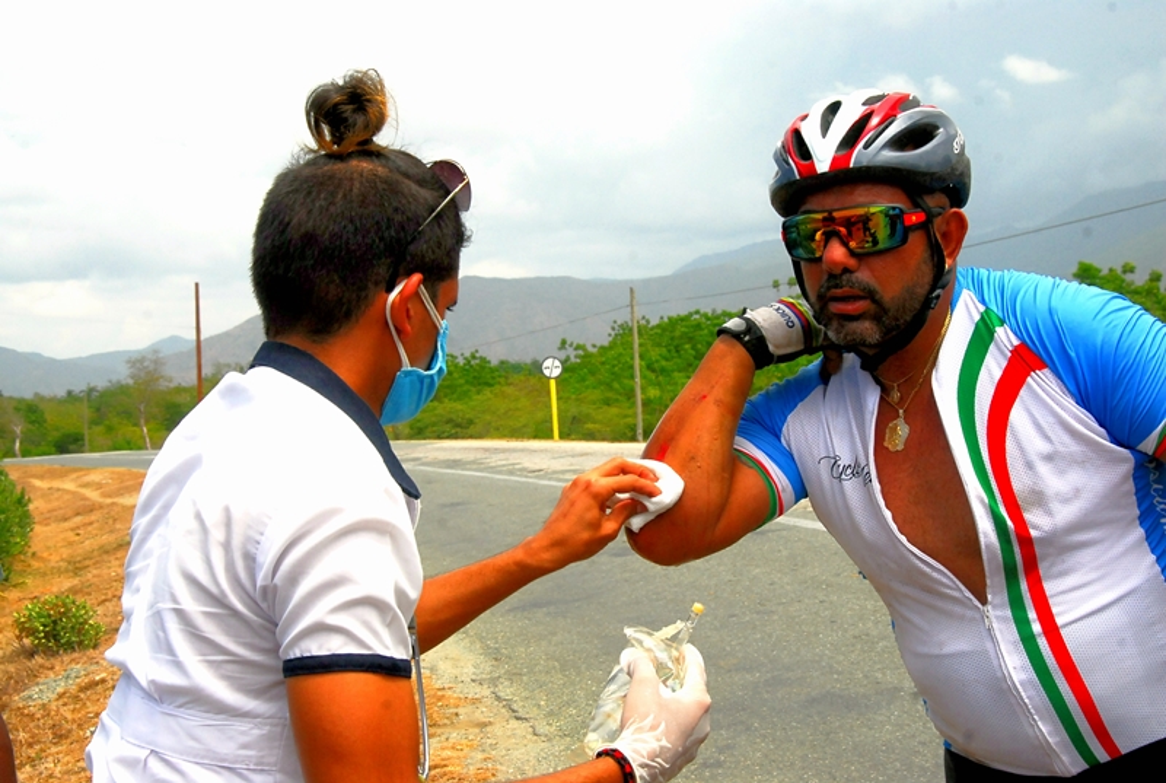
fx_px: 1947
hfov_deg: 33.3
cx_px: 583
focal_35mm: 60
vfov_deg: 22.7
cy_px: 392
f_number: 11
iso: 400
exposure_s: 1/500
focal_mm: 40
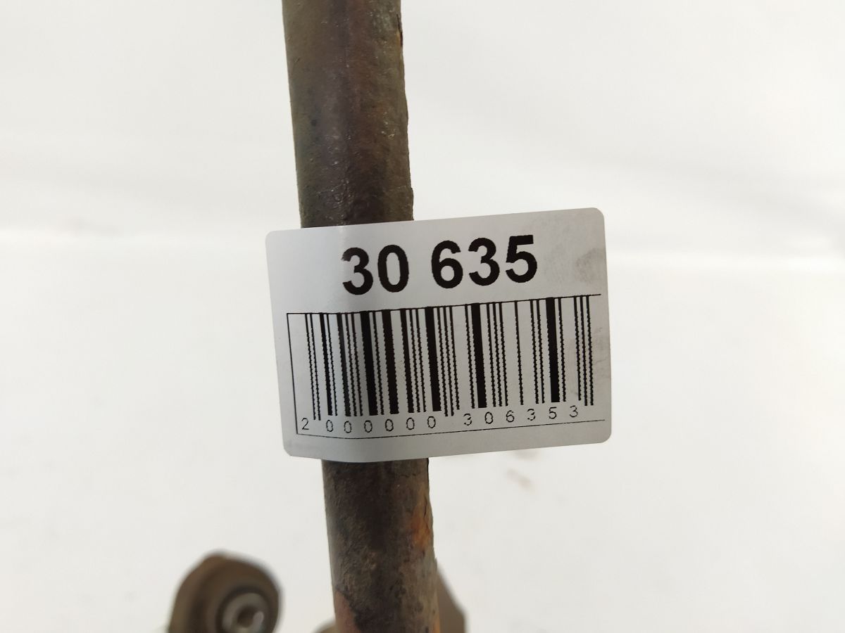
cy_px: 316
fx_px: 659
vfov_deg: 51.4
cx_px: 422
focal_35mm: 27
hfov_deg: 65.3
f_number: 1.79
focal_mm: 4.71
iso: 225
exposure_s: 1/50
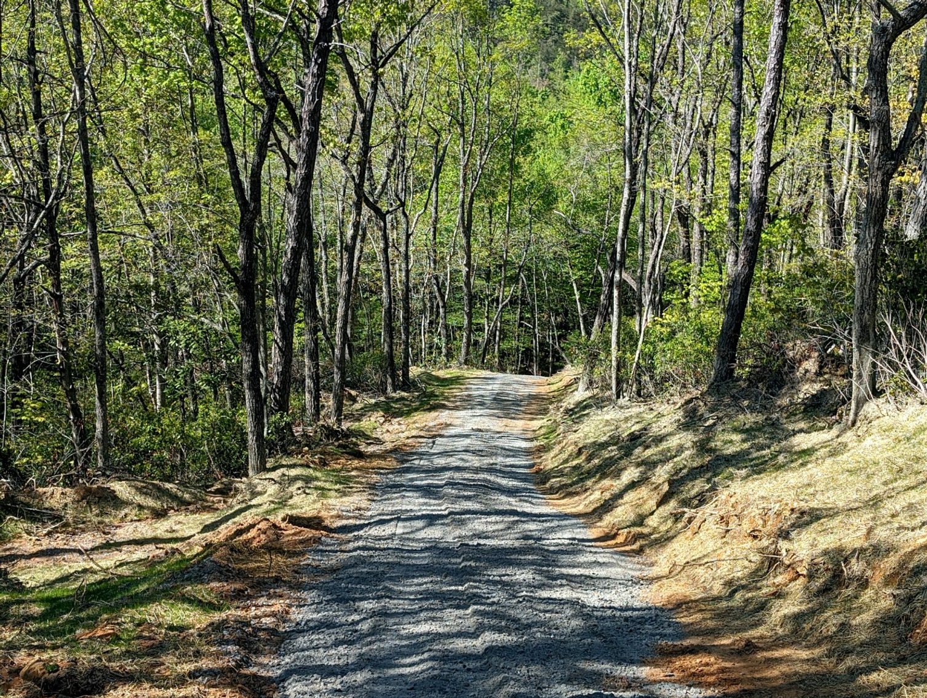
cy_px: 349
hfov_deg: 38.9
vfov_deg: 29.8
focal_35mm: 49
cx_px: 464
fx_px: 1314
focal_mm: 6.9
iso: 18
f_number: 1.68
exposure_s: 1/578
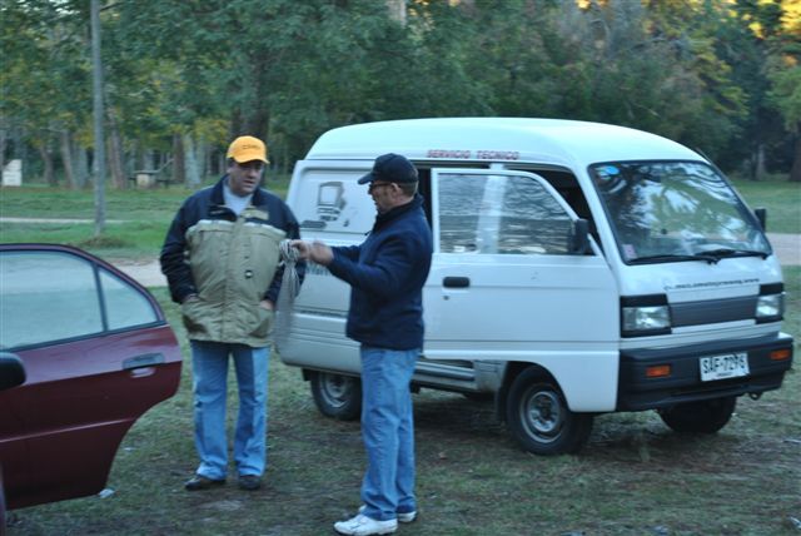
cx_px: 400
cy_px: 268
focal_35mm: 82
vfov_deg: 16.6
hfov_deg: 24.6
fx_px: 1837
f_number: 5.6
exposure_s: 1/10
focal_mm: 55
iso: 100
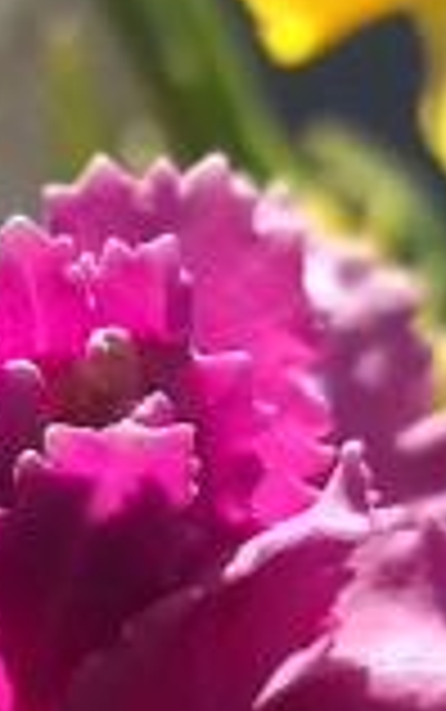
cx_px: 72
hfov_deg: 9.6
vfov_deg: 15.2
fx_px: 2660
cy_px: 432
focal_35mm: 137
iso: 64
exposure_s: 1/588
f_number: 2.8
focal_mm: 3.3
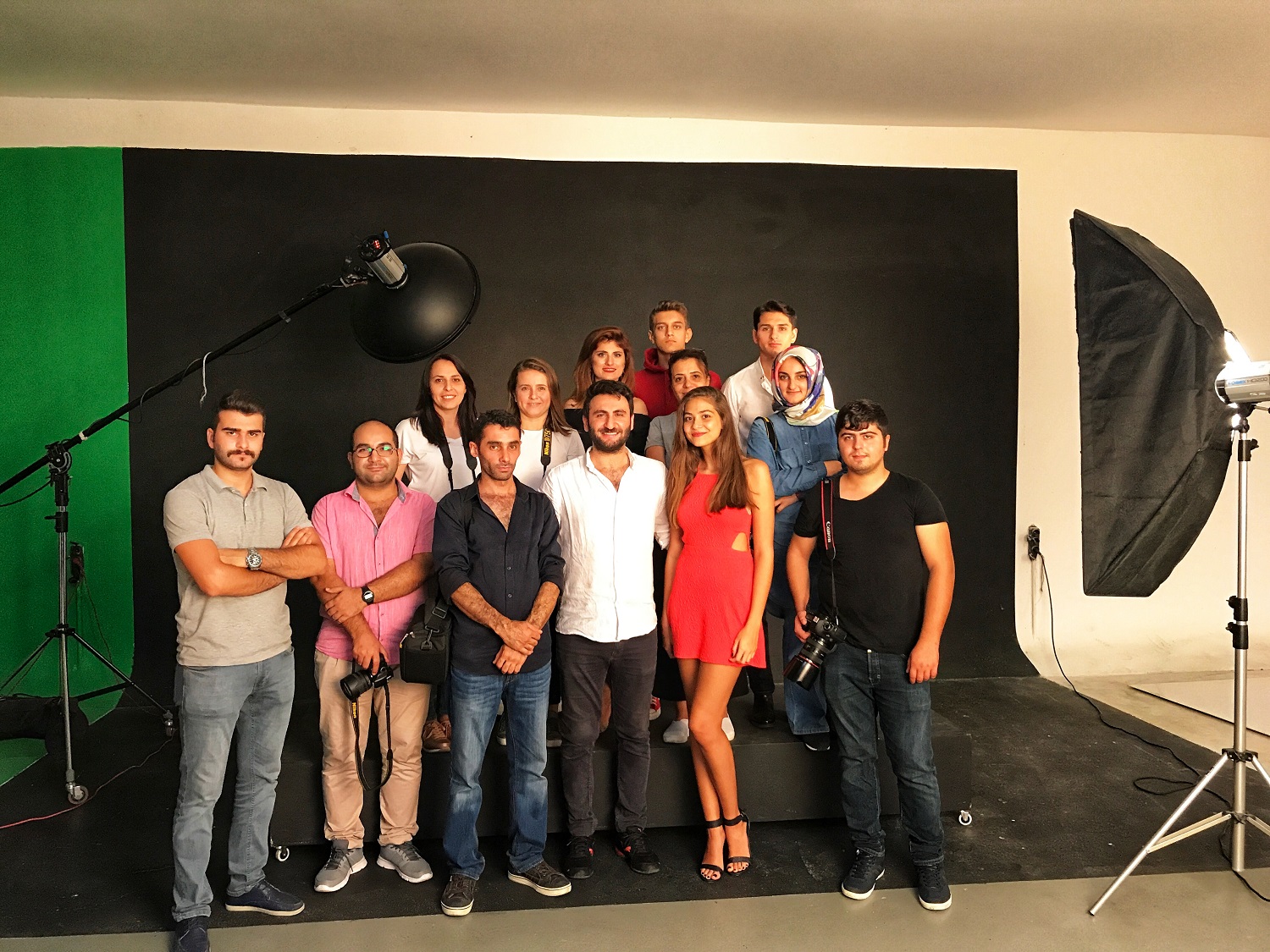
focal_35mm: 28
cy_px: 476
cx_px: 635
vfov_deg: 49.7
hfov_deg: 63.4
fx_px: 1027
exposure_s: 1/16
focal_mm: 3.99
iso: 100
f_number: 1.8
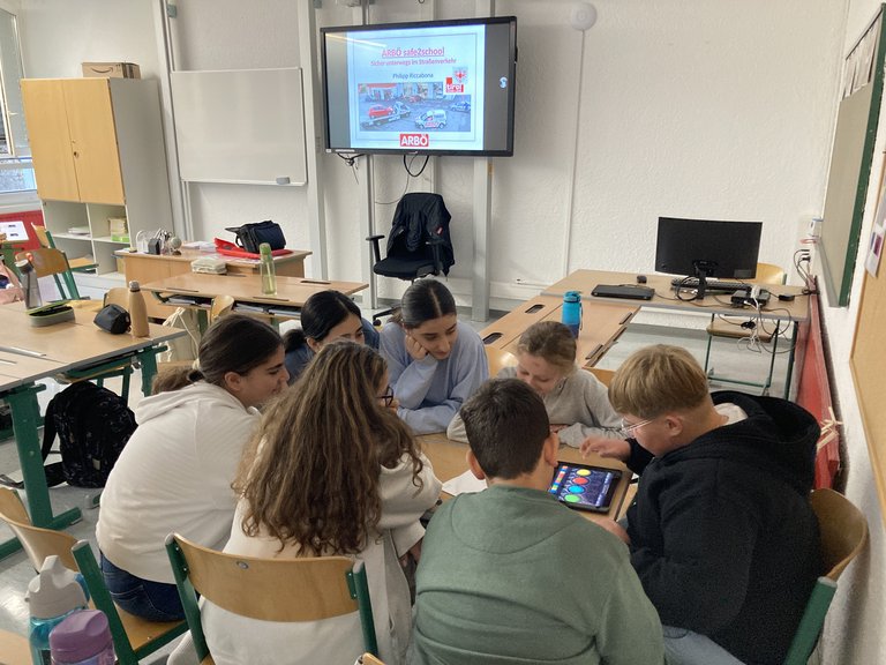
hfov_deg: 63.4
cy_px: 332
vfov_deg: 49.7
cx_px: 443
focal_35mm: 28
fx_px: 717
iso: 320
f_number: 1.8
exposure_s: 1/60
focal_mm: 3.99
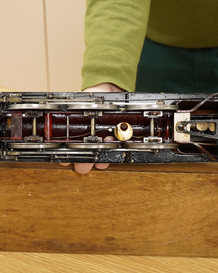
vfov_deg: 29.1
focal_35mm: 65
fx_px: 524
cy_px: 136
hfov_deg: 23.4
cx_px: 80
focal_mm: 30
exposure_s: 1/125
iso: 2000
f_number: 4.5
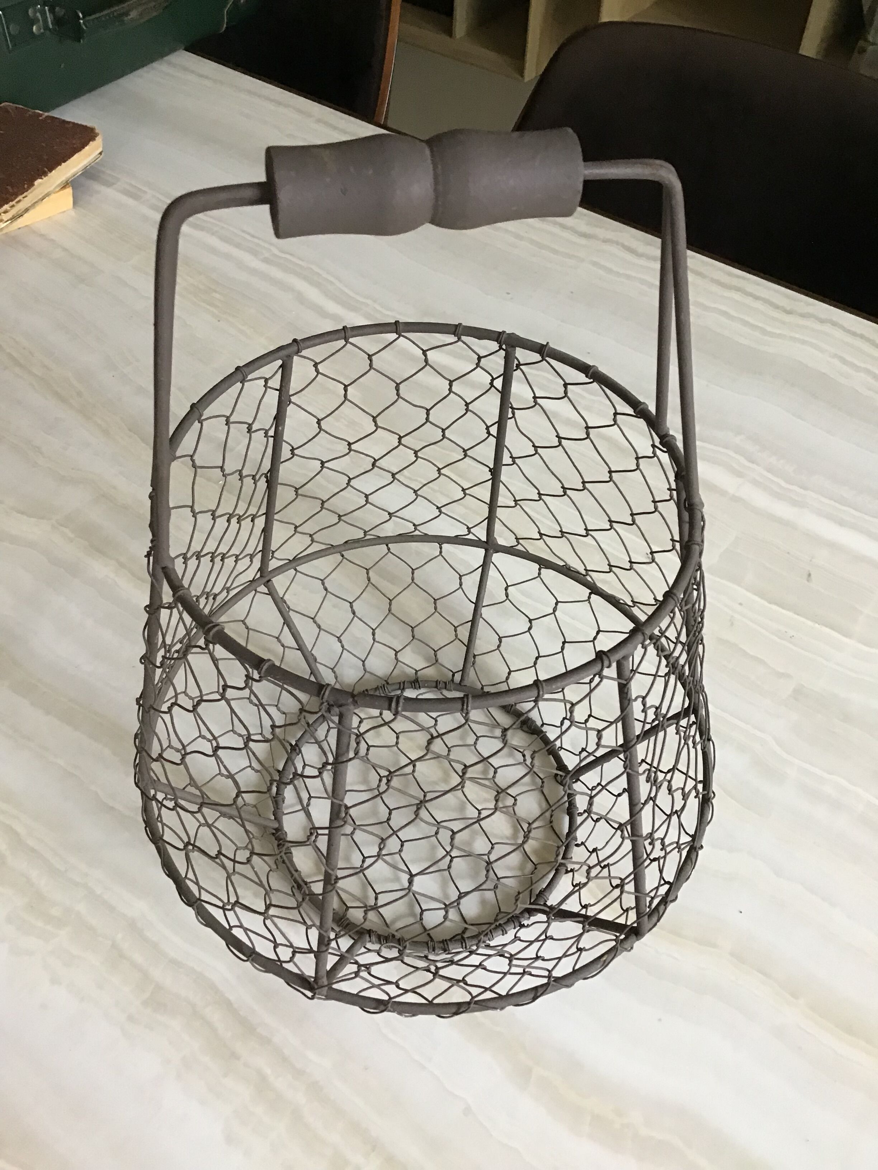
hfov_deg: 45.4
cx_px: 439
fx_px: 1048
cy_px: 585
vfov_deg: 58.4
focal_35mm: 31
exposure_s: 1/33
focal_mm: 3.3
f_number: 2.4
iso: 125
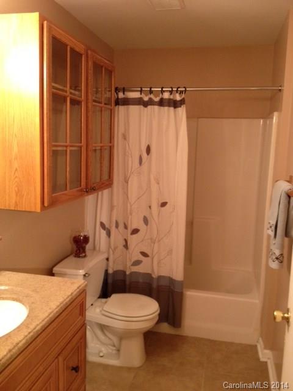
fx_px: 395
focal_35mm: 35
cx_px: 146
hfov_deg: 40.7
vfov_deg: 52.6
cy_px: 196
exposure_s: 1/20
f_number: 2.4
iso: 200
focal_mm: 4.28
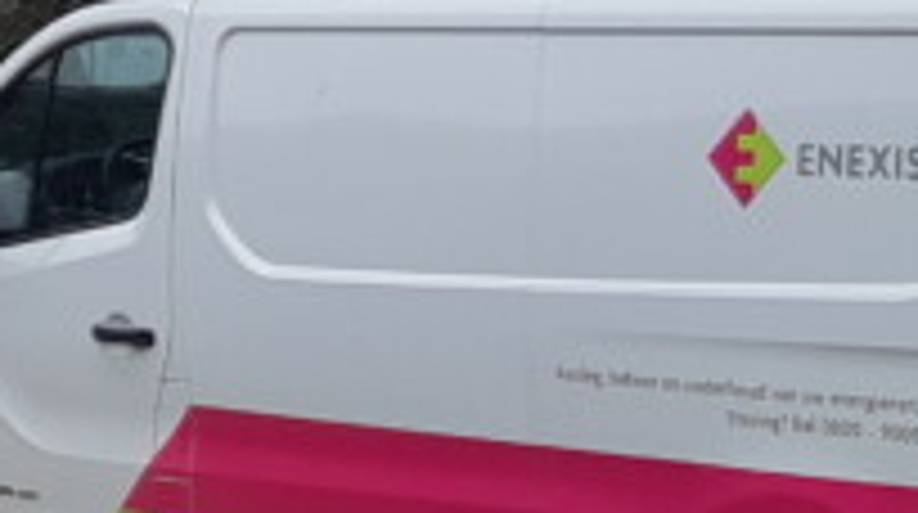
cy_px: -261
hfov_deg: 12.3
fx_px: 4059
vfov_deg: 7.1
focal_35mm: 167
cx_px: -446
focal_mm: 3.93
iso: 40
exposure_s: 1/512
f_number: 1.7
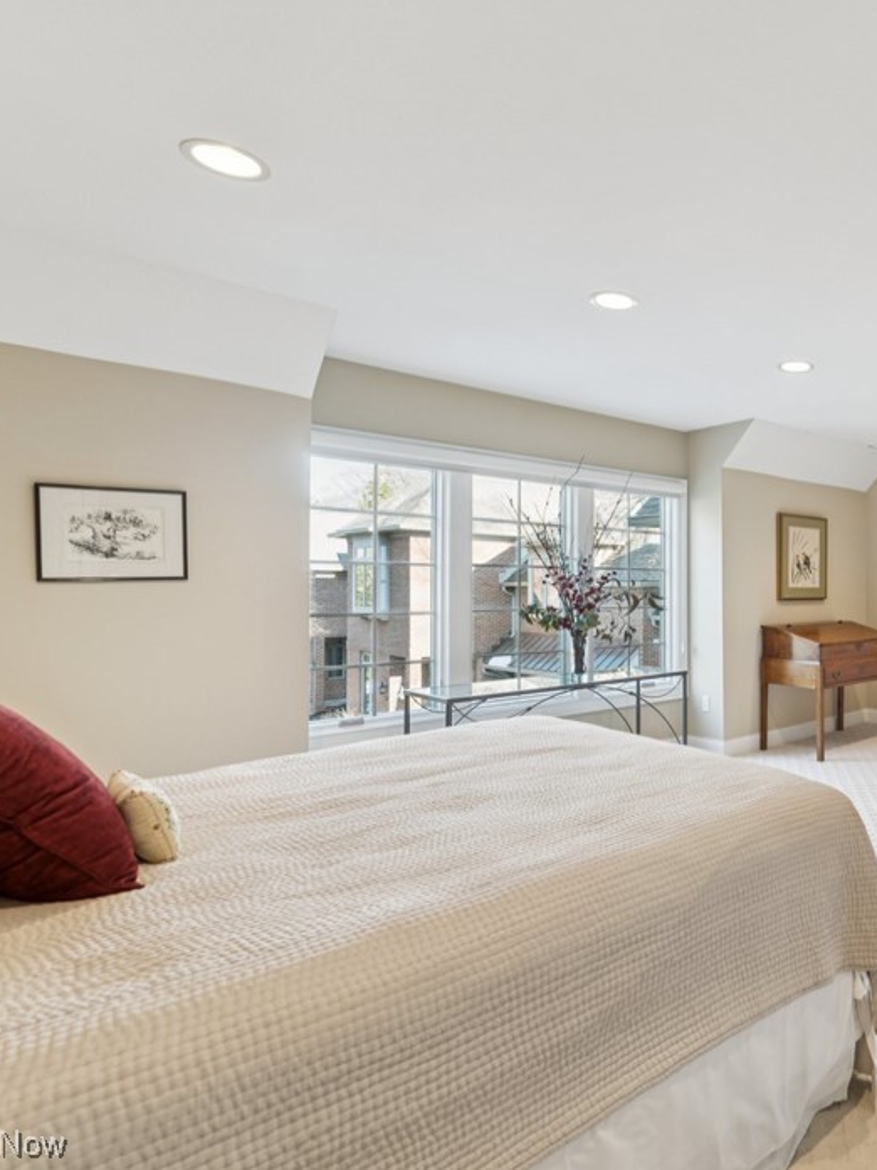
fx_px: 709
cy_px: 571
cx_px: 820
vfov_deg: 79.0
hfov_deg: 53.7
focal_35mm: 21
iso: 160
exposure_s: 1/15
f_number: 5
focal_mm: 14
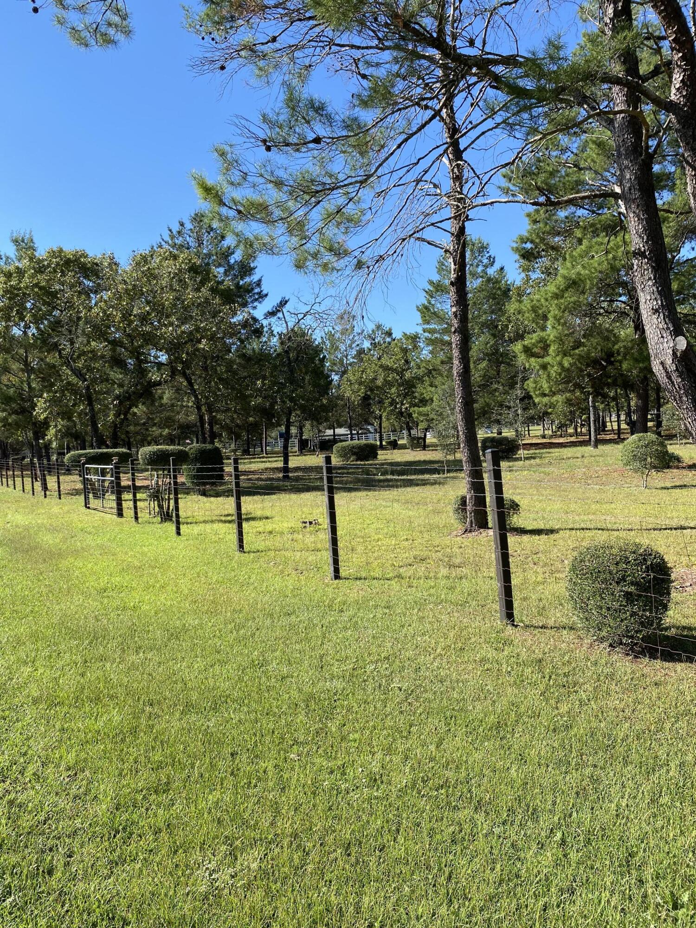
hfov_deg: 53.1
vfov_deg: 67.3
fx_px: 697
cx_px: 348
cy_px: 464
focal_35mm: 26
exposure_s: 1/1377
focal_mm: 4.25
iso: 32
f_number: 1.8
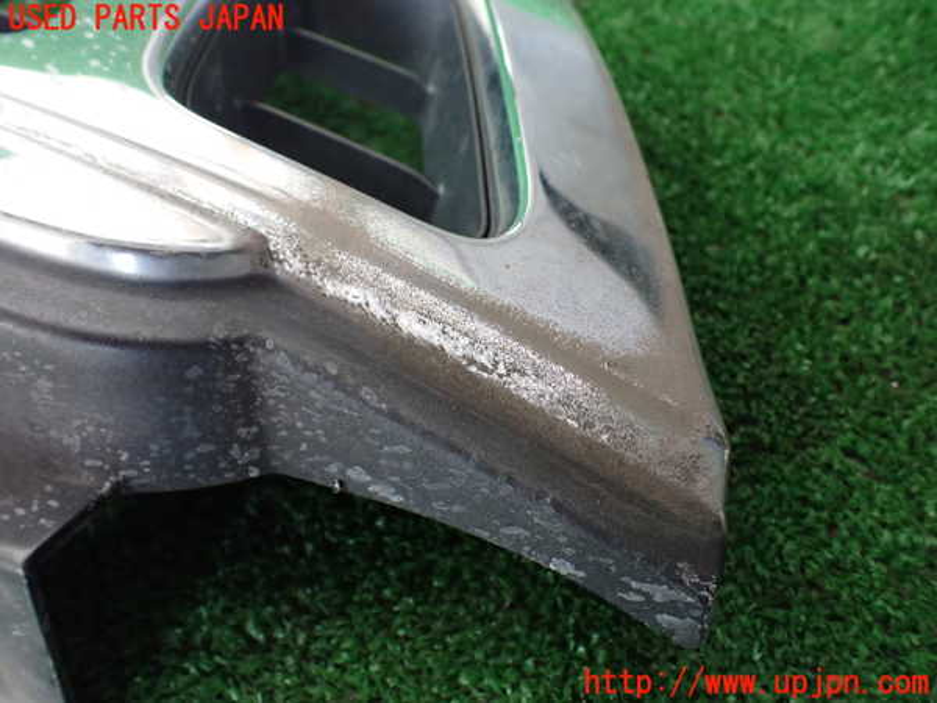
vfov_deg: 46.8
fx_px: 812
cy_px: 352
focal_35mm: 30
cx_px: 468
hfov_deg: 60.0
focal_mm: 5.4
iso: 800
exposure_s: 1/125
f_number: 2.3
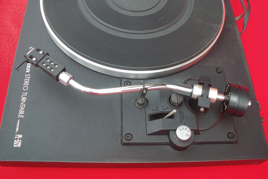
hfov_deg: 50.7
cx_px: 134
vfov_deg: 35.1
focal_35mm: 38
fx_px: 283
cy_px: 83
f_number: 3.5
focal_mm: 6.3
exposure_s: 1/50
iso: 80
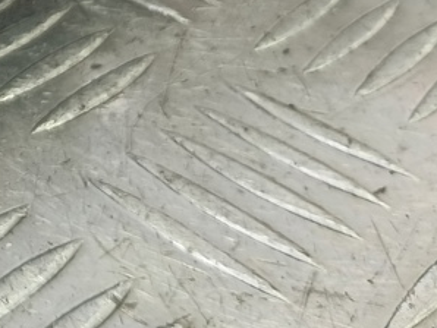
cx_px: -204
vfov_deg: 16.5
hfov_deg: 21.2
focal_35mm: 79
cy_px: -205
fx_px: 998
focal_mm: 4.11
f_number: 1.6
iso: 120
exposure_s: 1/50
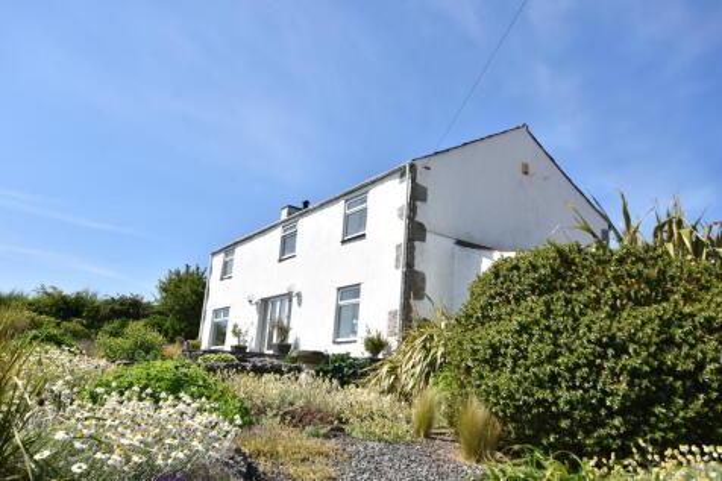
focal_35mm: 30
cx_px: 361
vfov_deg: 43.6
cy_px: 240
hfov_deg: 61.9
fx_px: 601
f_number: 8
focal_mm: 20
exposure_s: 1/500
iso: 180
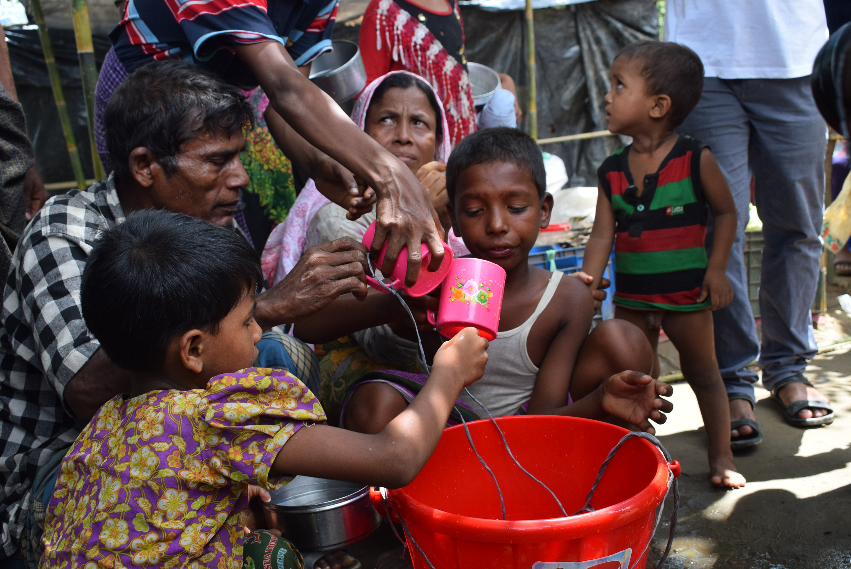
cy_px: 284
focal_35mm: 45
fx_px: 1065
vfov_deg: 29.9
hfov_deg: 43.6
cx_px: 426
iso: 400
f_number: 7.1
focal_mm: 30
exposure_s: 1/250
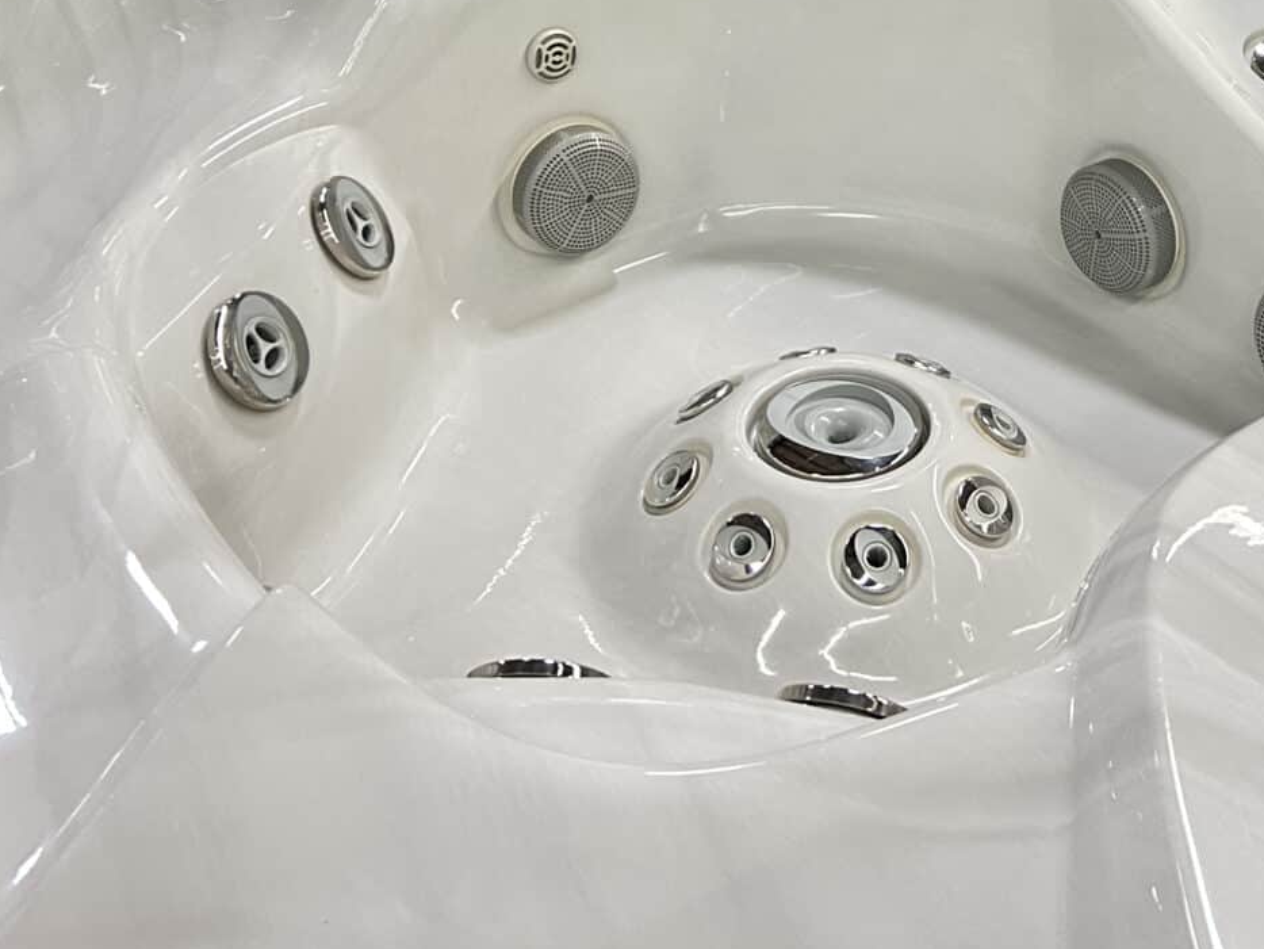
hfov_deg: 33.2
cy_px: -84
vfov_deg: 24.1
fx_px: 2082
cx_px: 926
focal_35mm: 57
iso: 250
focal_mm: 5.7
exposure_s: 1/60
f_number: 1.5
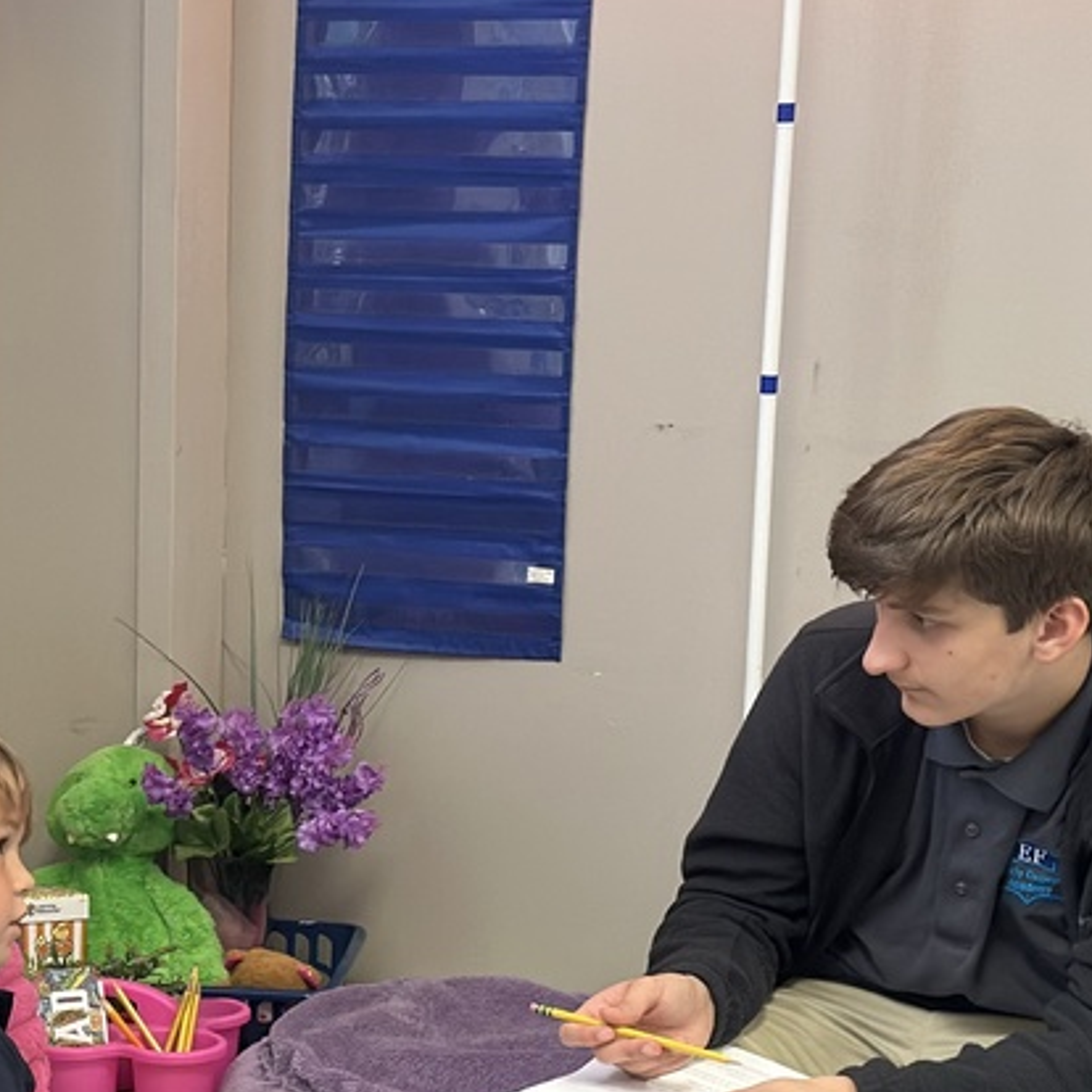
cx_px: 55
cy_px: 905
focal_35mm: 105
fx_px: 3747
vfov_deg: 16.4
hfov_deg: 16.3
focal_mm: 6.86
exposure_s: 1/60
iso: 250
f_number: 1.78
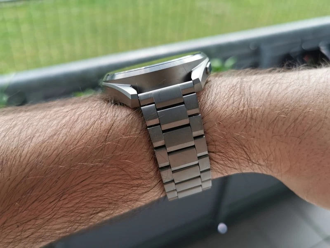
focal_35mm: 35
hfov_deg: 52.6
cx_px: 165
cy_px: 124
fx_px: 334
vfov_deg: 40.7
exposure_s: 1/412
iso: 50
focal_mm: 5.56
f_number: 1.6
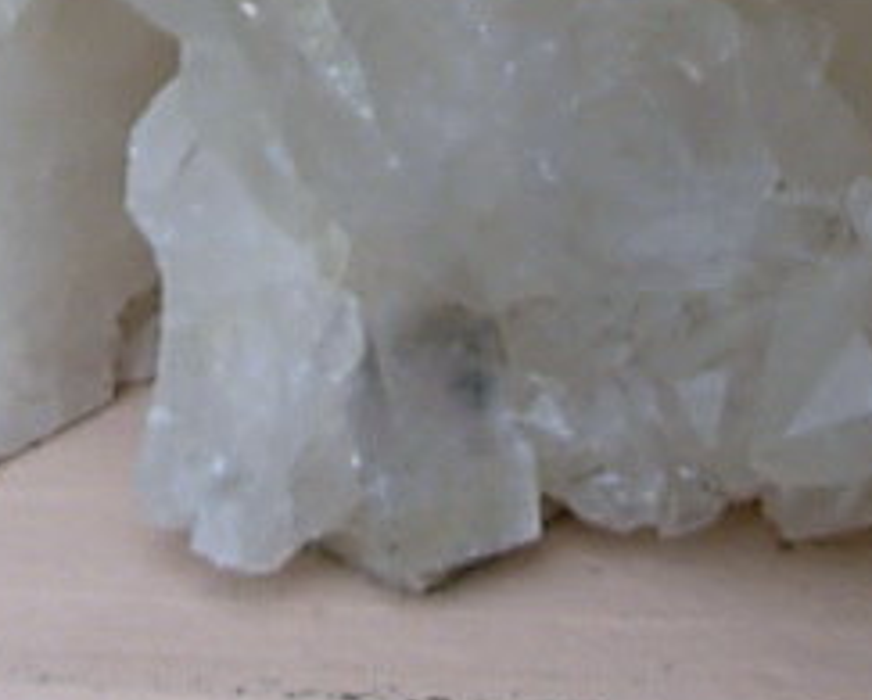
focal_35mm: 156
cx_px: 524
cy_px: -341
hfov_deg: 12.3
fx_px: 4031
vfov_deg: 9.6
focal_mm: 6.3
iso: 50
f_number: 2.9
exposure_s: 1/373
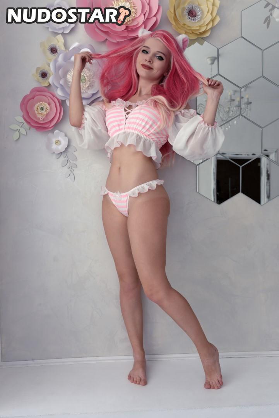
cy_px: 209
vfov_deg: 54.4
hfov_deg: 37.9
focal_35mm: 35
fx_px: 406
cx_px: 140
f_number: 5.6
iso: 160
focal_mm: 35
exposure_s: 1/100
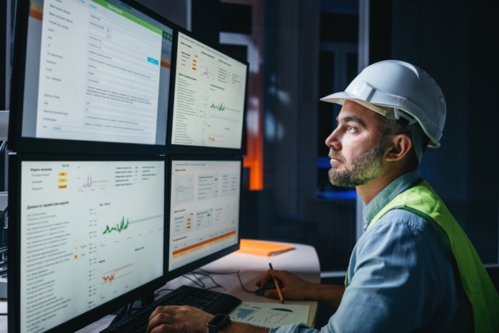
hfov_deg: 54.4
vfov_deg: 37.9
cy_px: 166
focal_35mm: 35
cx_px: 250
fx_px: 485
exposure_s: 1/50
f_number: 2.8
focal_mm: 35
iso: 400
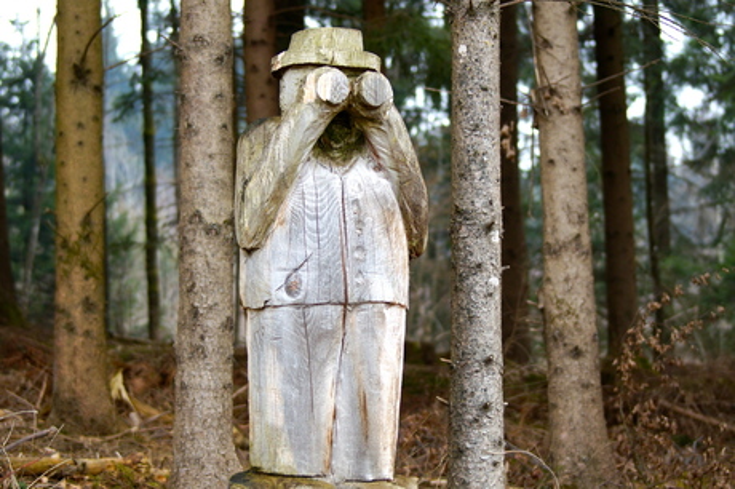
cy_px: 244
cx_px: 368
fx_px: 2295
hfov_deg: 18.2
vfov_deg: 12.2
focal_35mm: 112
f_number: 4.5
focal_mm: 75
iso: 200
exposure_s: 1/125
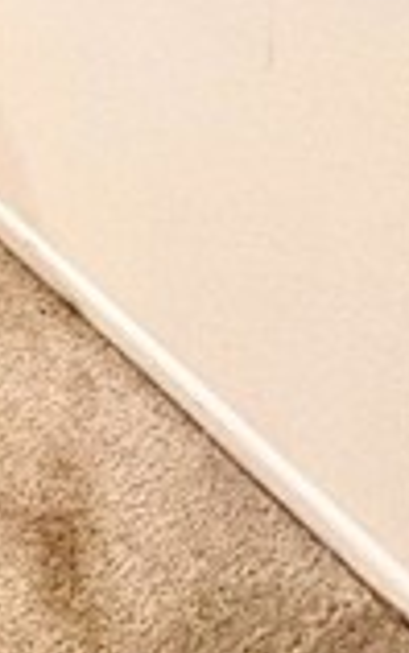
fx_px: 1068
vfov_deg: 21.4
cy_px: -537
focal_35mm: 60
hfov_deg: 14.6
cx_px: -558
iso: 80
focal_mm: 2.22
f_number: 2.2
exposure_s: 1/120
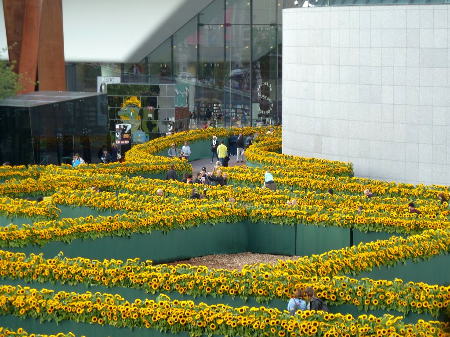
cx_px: 225
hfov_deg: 13.4
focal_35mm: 147
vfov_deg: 10.1
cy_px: 168
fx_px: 1911
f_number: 4.5
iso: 80
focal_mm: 24.1
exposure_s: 1/60
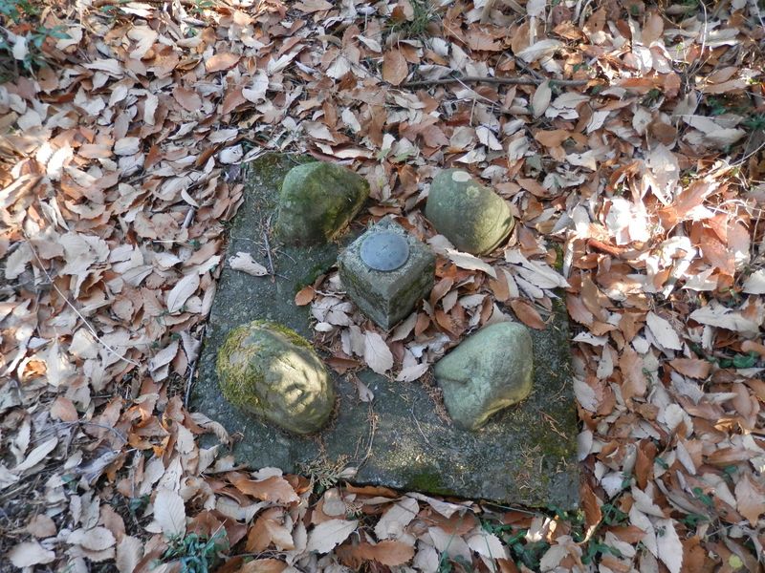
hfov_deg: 69.4
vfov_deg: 54.9
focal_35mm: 25
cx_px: 382
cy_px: 286
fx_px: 552
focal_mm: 4.5
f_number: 3
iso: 100
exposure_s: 1/30
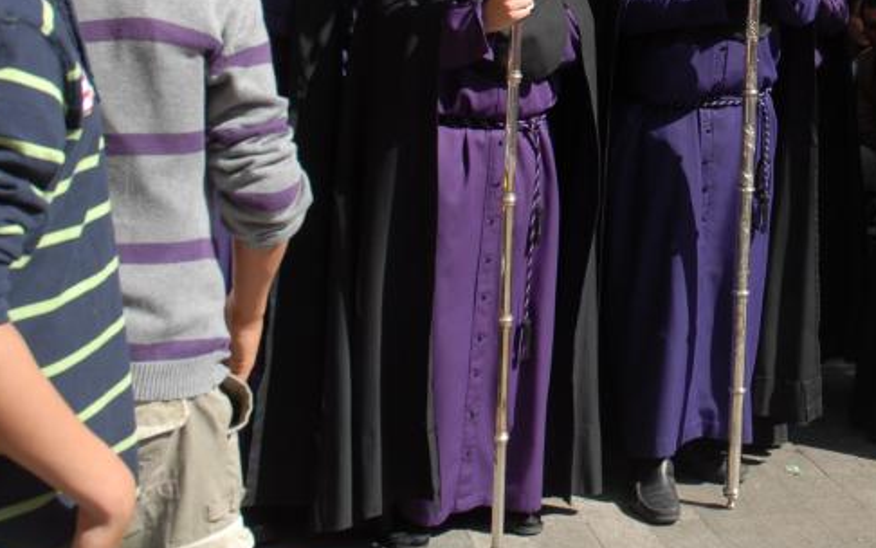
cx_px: 781
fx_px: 1791
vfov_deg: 17.0
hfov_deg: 26.6
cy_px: -21
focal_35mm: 75
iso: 100
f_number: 6.3
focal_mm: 22
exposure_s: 1/160
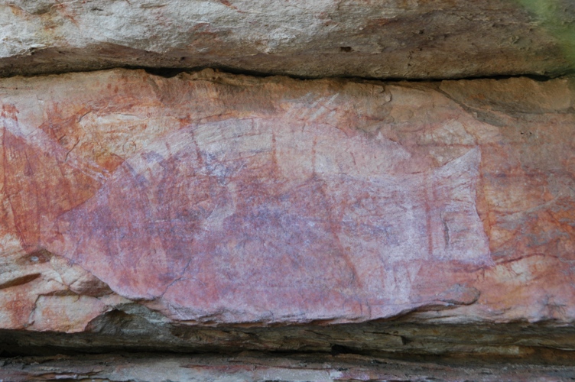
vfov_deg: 11.1
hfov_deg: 16.7
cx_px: 288
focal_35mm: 123
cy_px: 191
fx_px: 1963
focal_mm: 82
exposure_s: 1/100
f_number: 7.1
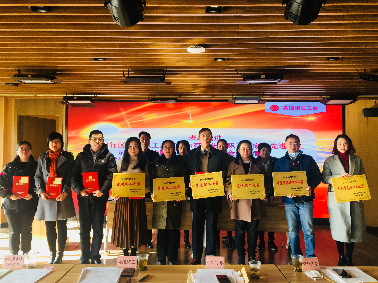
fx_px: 317
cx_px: 189
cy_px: 142
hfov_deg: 61.7
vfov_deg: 48.2
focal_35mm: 29
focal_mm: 4.15
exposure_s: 1/100
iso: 40
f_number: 2.2
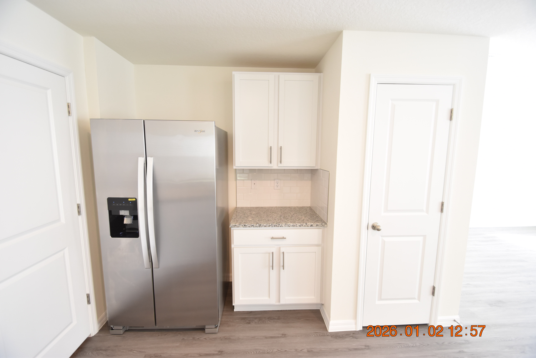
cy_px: 179
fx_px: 223
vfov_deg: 77.3
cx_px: 268
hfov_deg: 100.4
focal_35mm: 15
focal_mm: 10
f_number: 3.5
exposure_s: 1/60
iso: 800
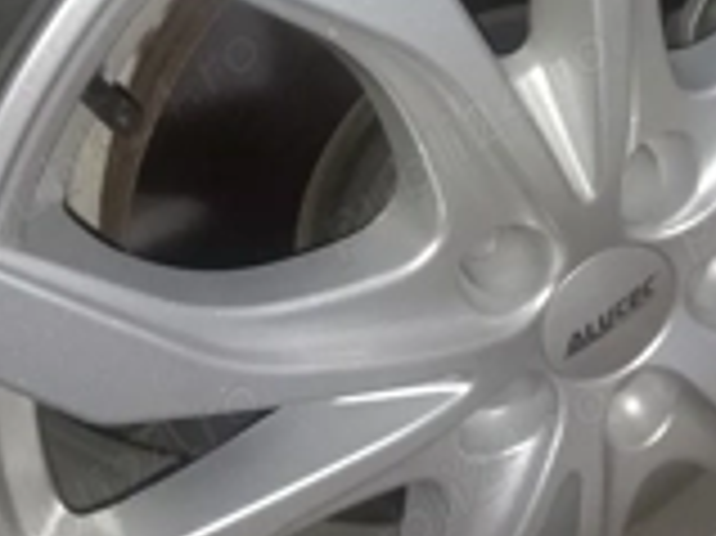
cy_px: 194
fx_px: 1302
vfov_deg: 23.2
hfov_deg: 30.1
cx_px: 554
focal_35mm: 63
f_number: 2
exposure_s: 1/20
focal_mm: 4.6
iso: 500
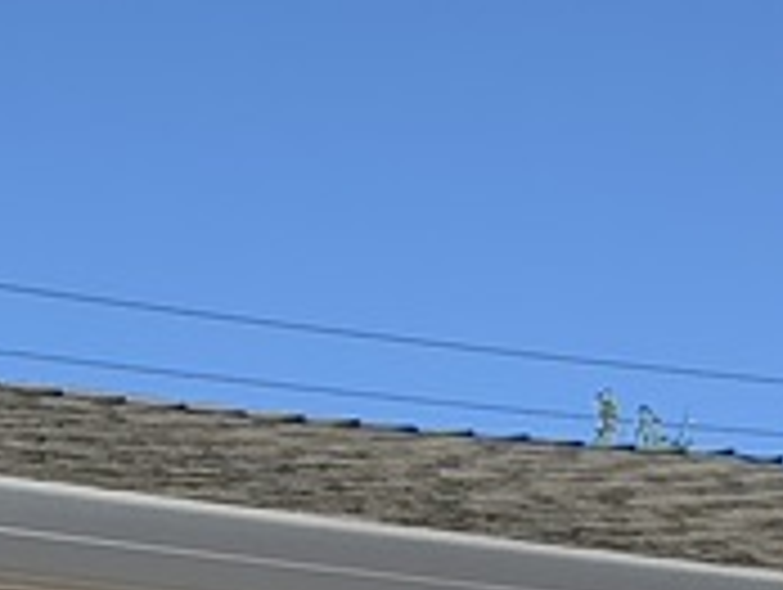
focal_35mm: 153
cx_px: 270
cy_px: 1347
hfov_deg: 12.9
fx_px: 3466
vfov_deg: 8.9
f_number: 1.8
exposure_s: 1/2755
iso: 25
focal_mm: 4.25
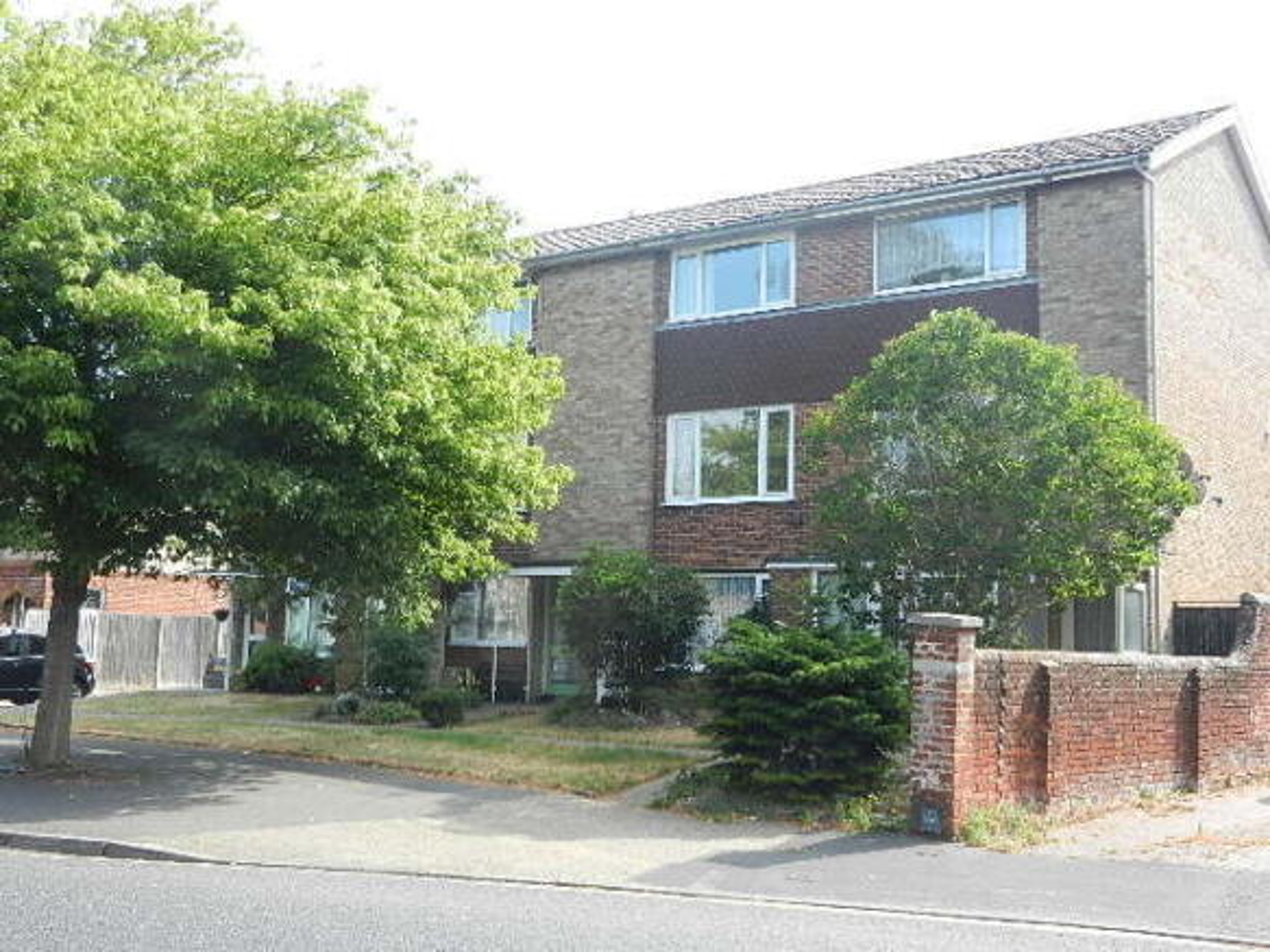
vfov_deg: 37.7
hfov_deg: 49.0
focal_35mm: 38
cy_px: 476
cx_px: 635
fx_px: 1394
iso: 160
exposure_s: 1/250
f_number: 4
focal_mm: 6.9
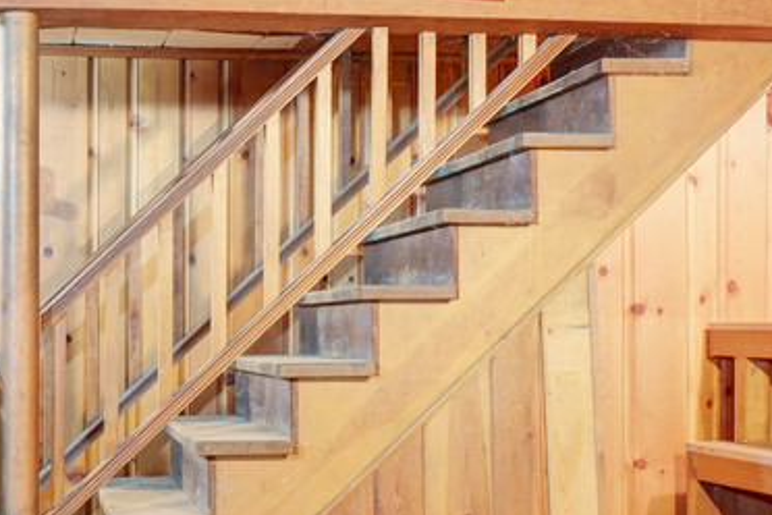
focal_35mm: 61
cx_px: 140
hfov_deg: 31.9
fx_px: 1308
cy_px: 318
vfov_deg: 22.2
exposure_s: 1/2
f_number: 8
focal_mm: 14
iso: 400
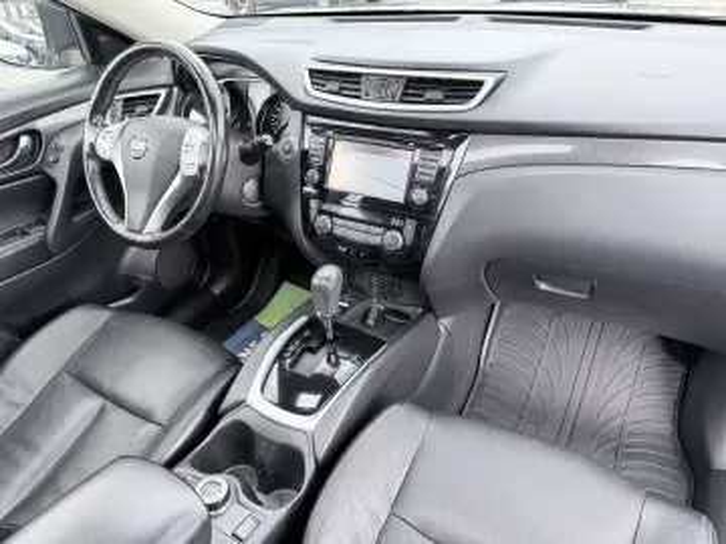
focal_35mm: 24
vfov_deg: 56.8
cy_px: 272
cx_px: 363
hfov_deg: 71.6
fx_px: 503
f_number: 1.78
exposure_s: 1/121
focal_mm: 6.76
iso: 160
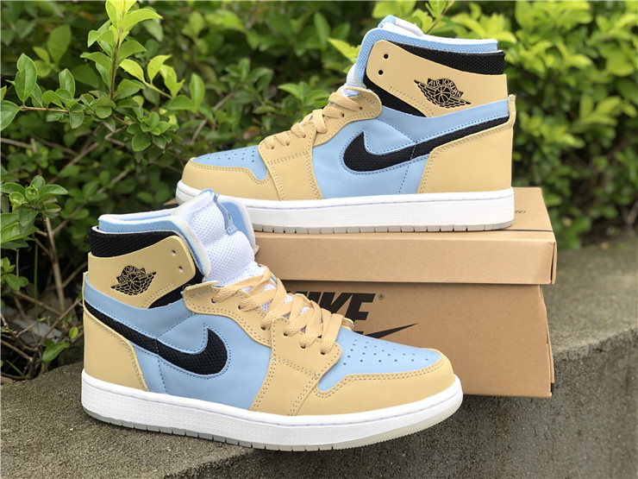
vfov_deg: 28.0
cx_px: 319
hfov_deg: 36.8
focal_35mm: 52
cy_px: 240
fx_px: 958
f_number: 2.4
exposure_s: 1/187
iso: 16
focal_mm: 6
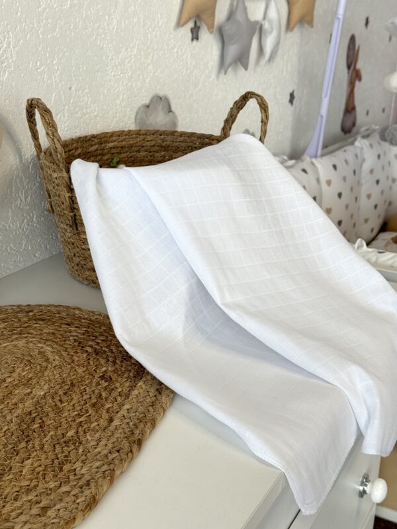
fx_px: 734
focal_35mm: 48
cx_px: 198
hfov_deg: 30.3
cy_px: 264
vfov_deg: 39.7
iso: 64
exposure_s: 1/428
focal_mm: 6.76
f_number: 1.78
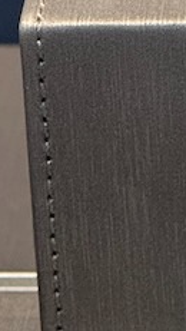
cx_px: 512
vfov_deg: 4.7
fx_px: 4067
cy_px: 252
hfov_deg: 2.6
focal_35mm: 464
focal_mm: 9
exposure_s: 1/123
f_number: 2.8
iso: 100
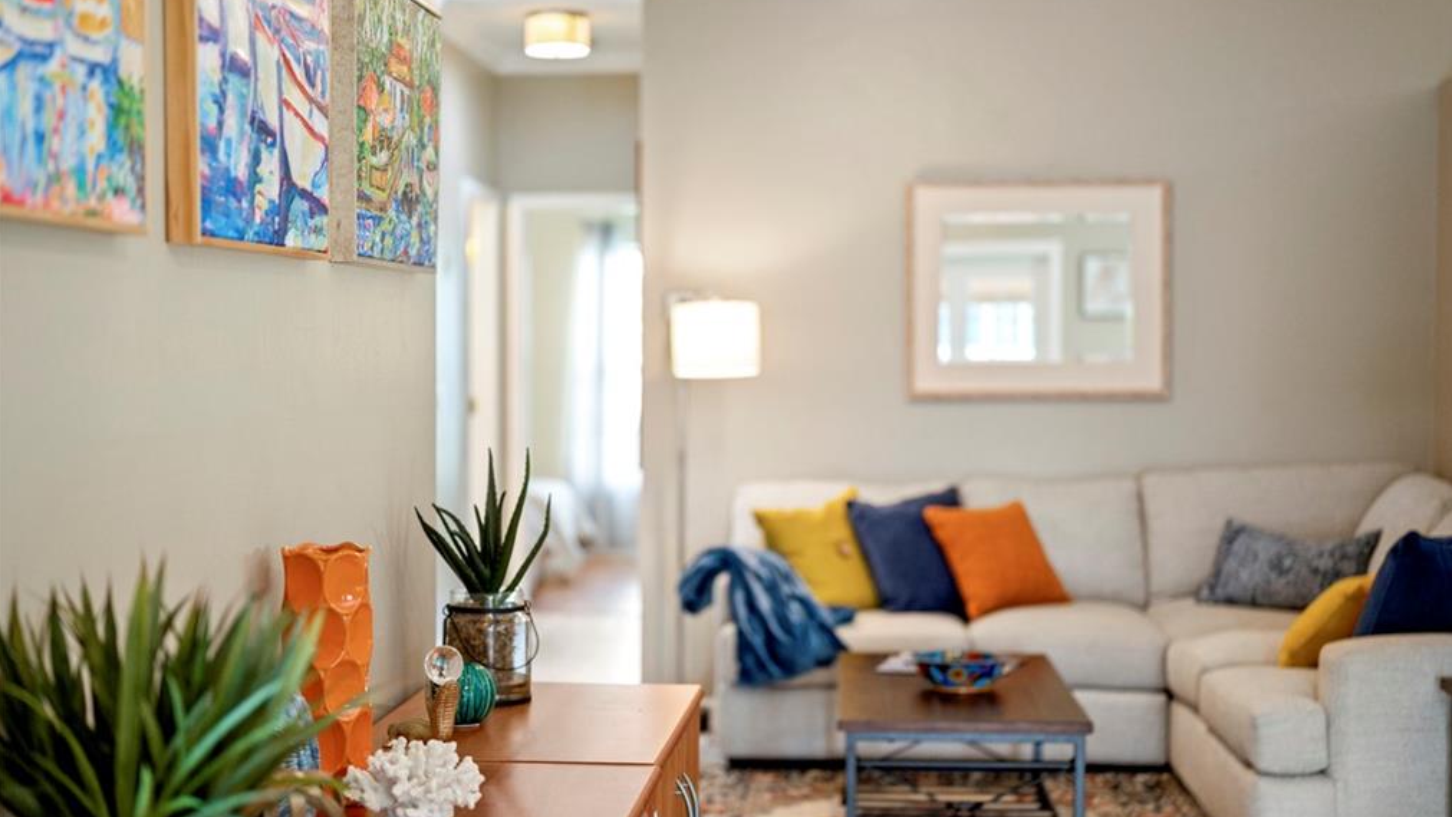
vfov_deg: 22.6
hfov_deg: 39.2
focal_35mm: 53
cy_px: 423
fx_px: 2041
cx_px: 732
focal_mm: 50
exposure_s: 1/200
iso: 400
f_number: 1.8
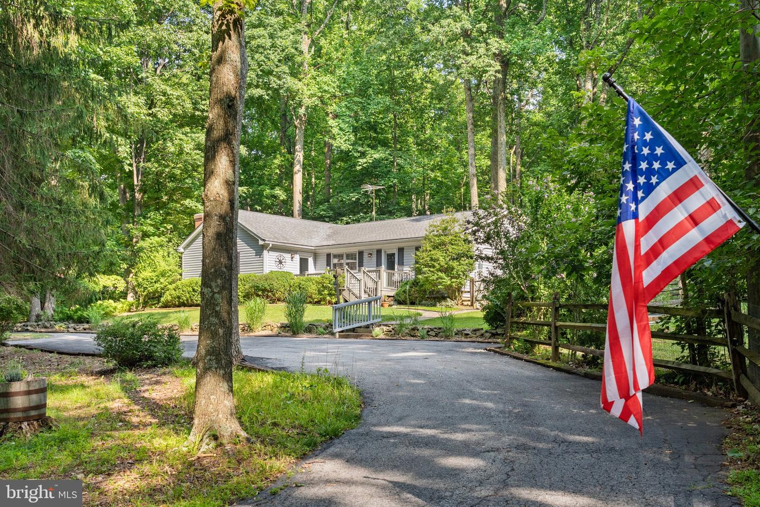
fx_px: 760
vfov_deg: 36.9
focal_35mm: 36
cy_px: 254
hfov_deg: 53.1
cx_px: 380
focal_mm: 36
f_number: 8
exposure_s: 1/320
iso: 500
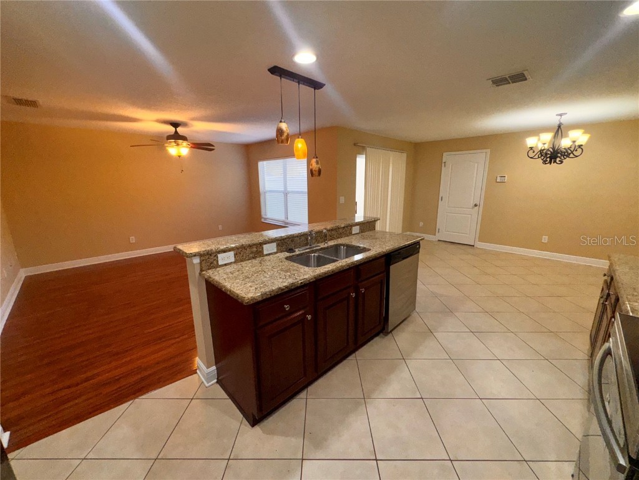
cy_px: 240
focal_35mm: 14
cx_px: 320
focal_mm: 2.22
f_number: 2.2
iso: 64
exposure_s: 1/122
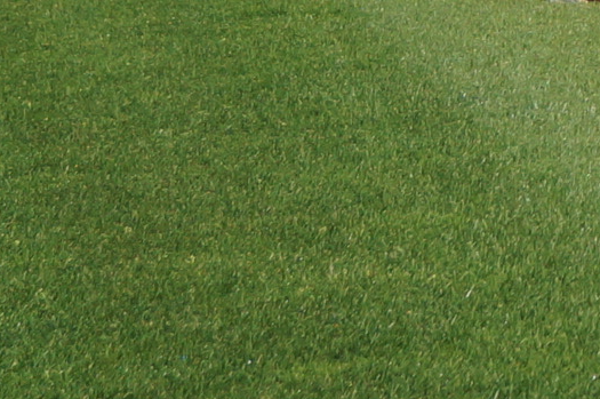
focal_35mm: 310
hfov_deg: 6.3
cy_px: -777
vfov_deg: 4.3
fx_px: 5162
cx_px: 1559
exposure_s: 1/2000
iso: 200
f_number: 4.5
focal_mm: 28
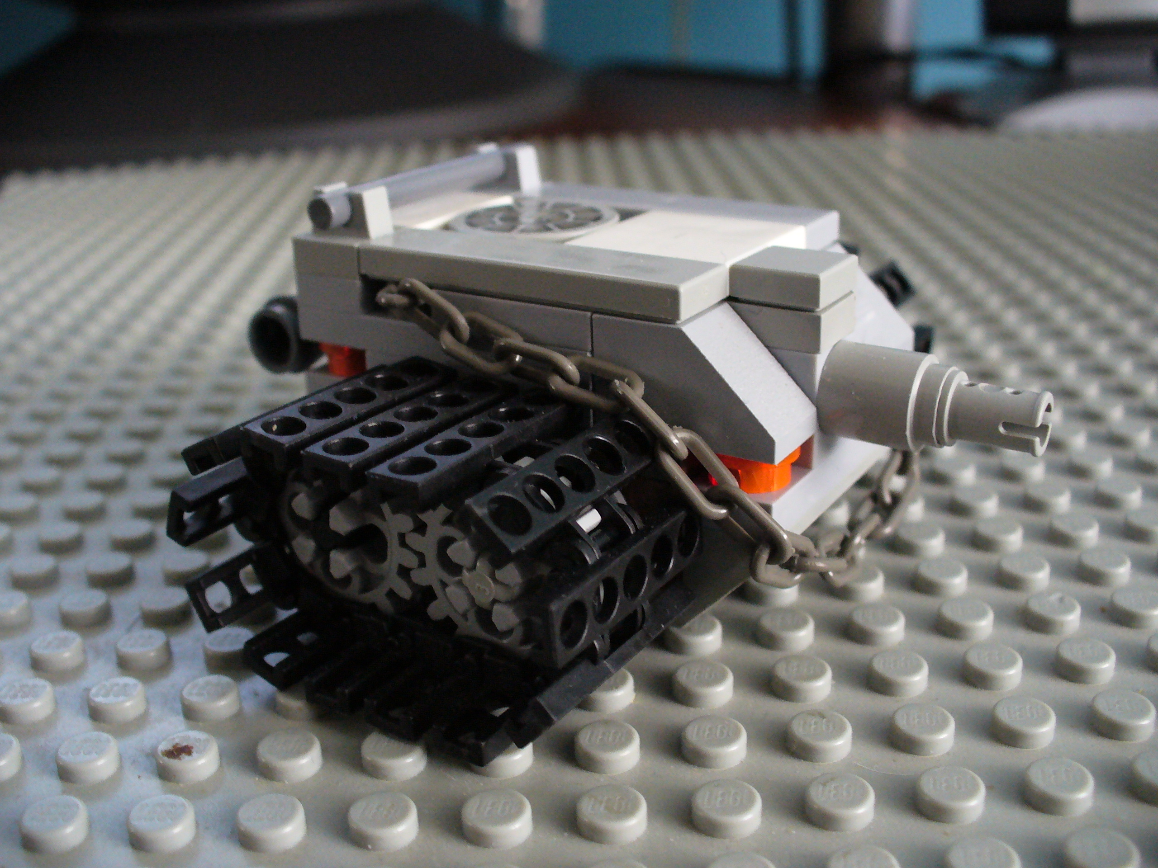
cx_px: 579
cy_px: 434
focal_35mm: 37
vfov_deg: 38.7
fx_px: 1238
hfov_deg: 50.1
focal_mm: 6.1
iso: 200
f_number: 2.8
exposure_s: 1/8
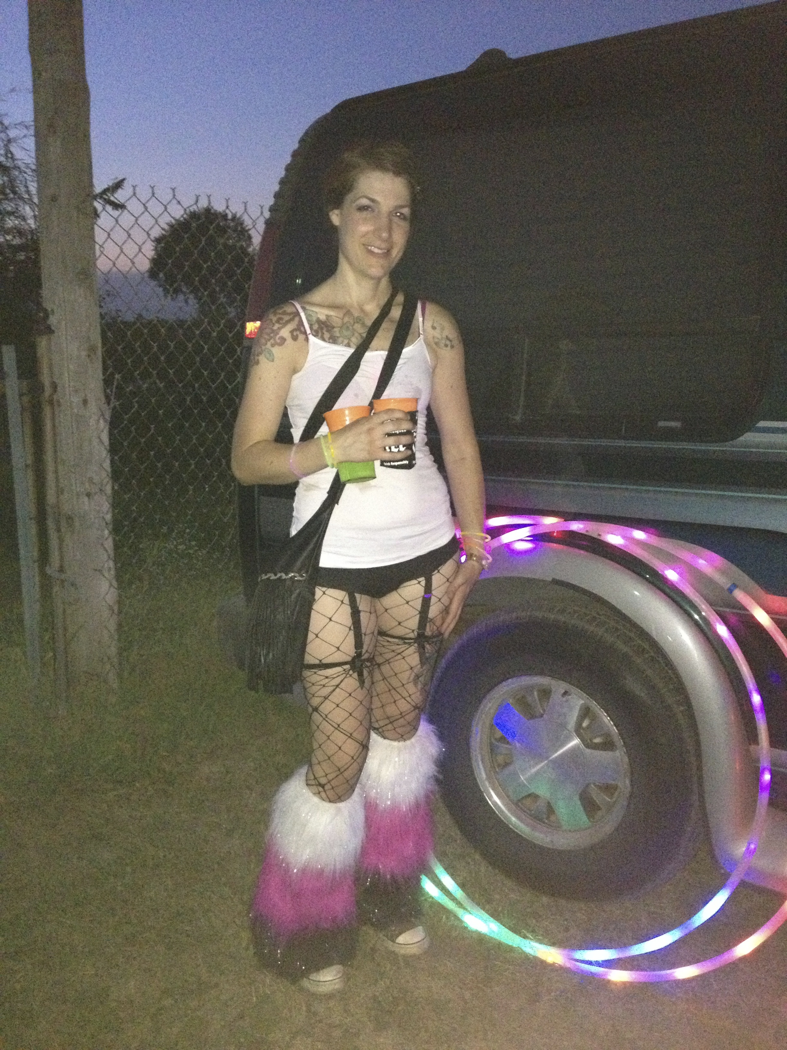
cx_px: 394
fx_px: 1061
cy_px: 525
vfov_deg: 52.6
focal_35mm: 35
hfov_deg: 40.7
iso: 640
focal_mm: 4.28
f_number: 2.4
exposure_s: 1/16
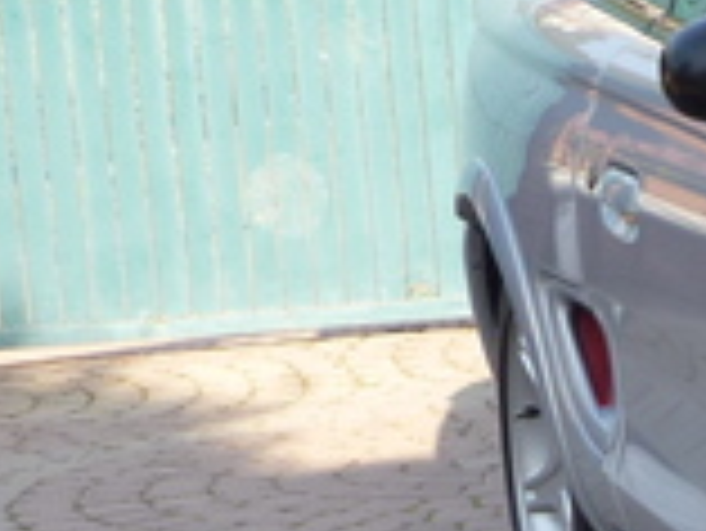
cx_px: 1758
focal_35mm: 173
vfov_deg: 8.5
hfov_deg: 9.9
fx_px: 3531
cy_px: 540
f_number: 3.7
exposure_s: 1/125
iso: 80
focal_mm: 6
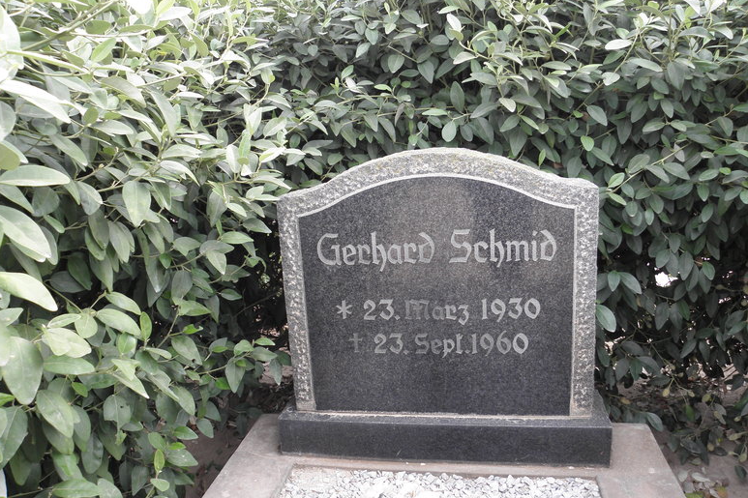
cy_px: 254
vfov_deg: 46.4
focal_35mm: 28
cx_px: 362
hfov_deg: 65.5
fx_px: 582
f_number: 3.2
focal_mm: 4.6
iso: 64
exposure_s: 1/60
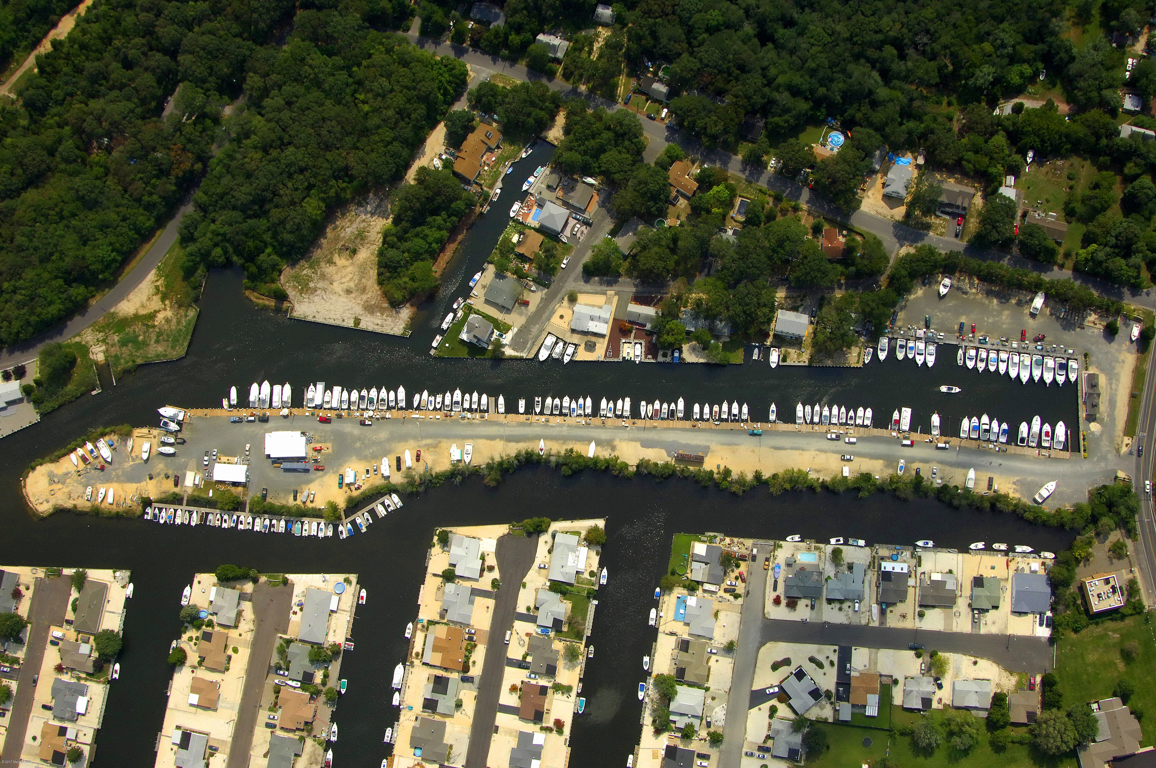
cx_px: 578
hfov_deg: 53.2
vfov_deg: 36.8
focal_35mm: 36
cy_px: 384
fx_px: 1155
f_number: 7.1
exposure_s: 1/1000
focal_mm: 24
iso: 400
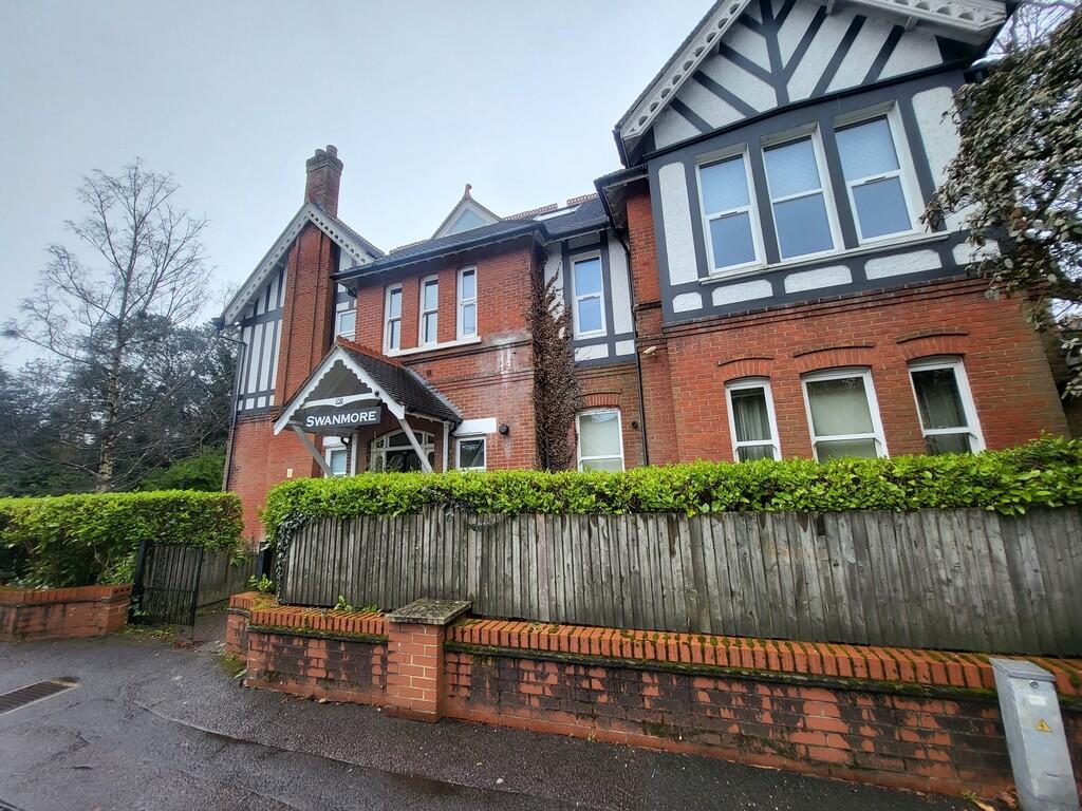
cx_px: 541
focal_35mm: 13
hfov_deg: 106.2
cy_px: 406
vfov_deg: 89.9
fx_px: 406
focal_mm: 1.74
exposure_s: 1/214
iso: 32
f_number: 2.2
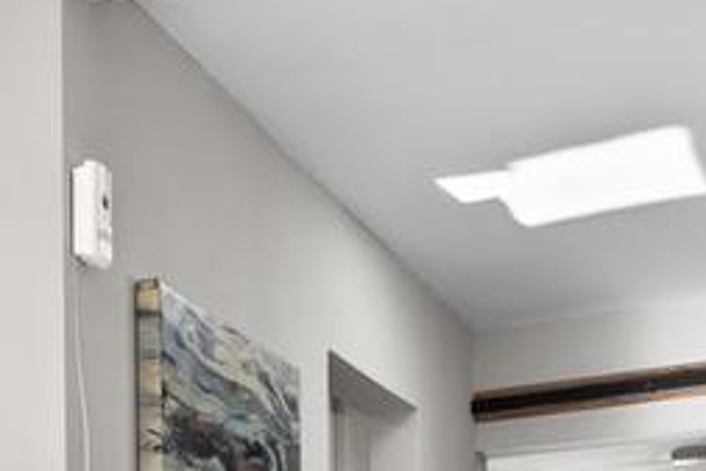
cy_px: 808
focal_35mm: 91
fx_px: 1786
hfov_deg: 18.6
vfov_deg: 13.7
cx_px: -469
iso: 200
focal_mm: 16
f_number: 4
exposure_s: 1/25
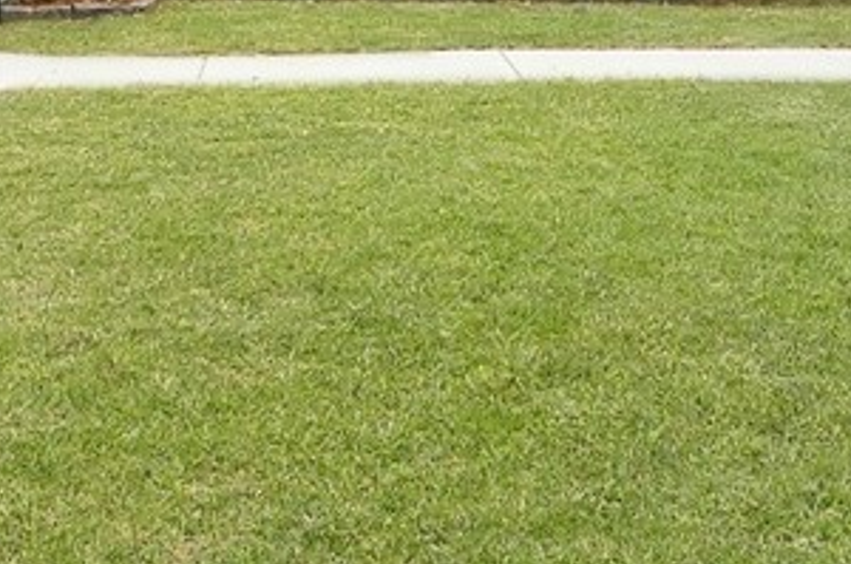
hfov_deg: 34.3
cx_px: 315
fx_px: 1369
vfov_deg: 20.9
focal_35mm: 58
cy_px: -200
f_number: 9
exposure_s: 1/250
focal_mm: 16
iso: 320
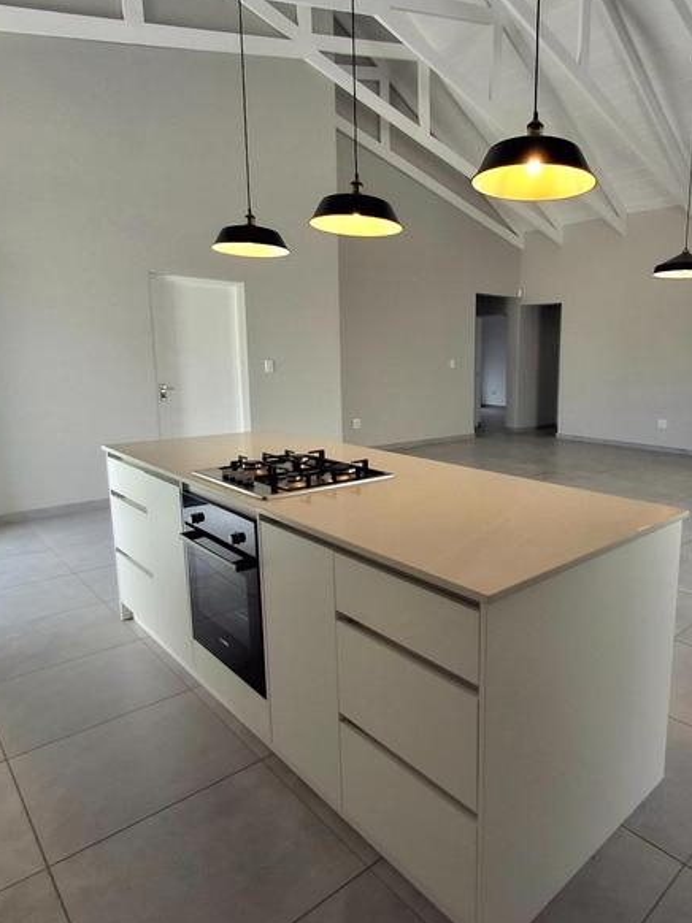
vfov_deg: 76.4
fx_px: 587
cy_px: 465
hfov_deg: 59.6
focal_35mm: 22
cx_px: 463
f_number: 2.2
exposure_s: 1/227
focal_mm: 1.64
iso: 40
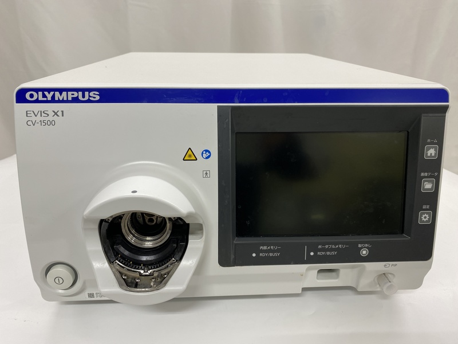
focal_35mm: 26
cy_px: 172
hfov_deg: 67.3
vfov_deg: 53.1
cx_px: 229
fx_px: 344
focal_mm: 4.25
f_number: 1.8
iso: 64
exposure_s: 1/60
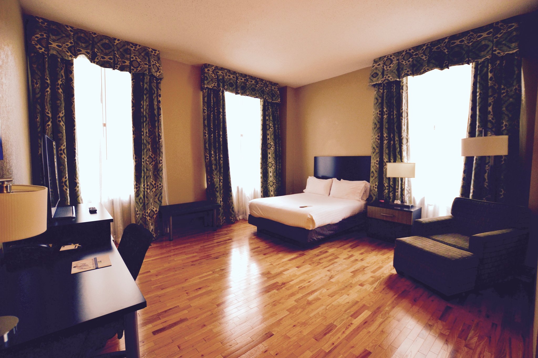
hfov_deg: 100.4
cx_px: 269
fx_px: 224
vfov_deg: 77.3
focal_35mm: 15
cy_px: 179
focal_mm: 10
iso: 400
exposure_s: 1/80
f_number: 4
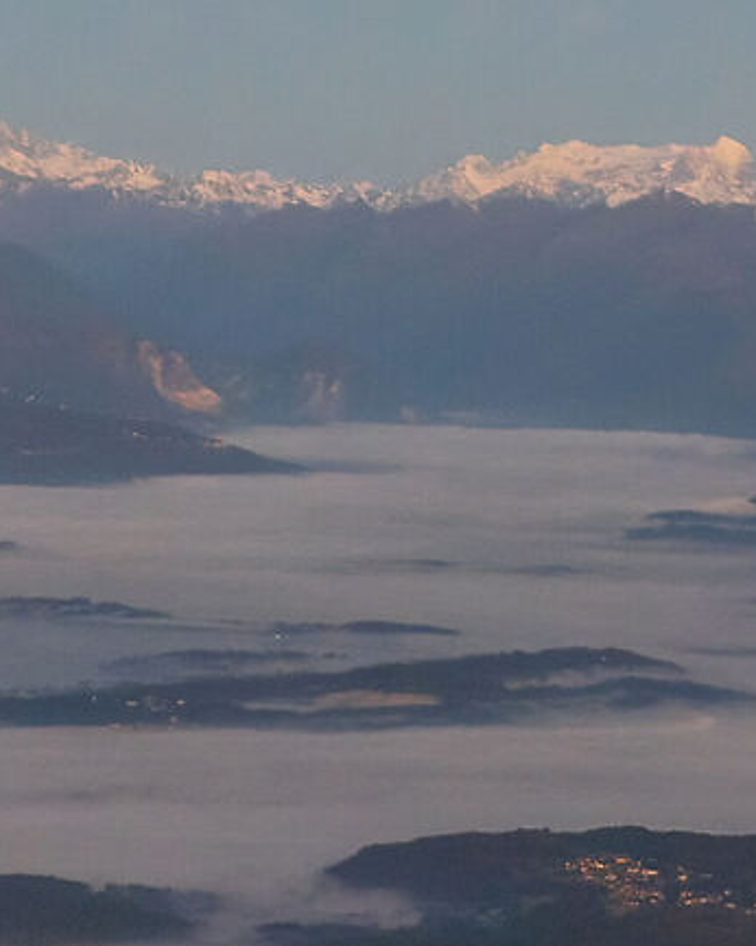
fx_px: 4954
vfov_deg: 10.9
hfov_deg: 8.7
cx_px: 658
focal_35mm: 177
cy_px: 402
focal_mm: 34
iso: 1600
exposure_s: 1/50
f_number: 5.6
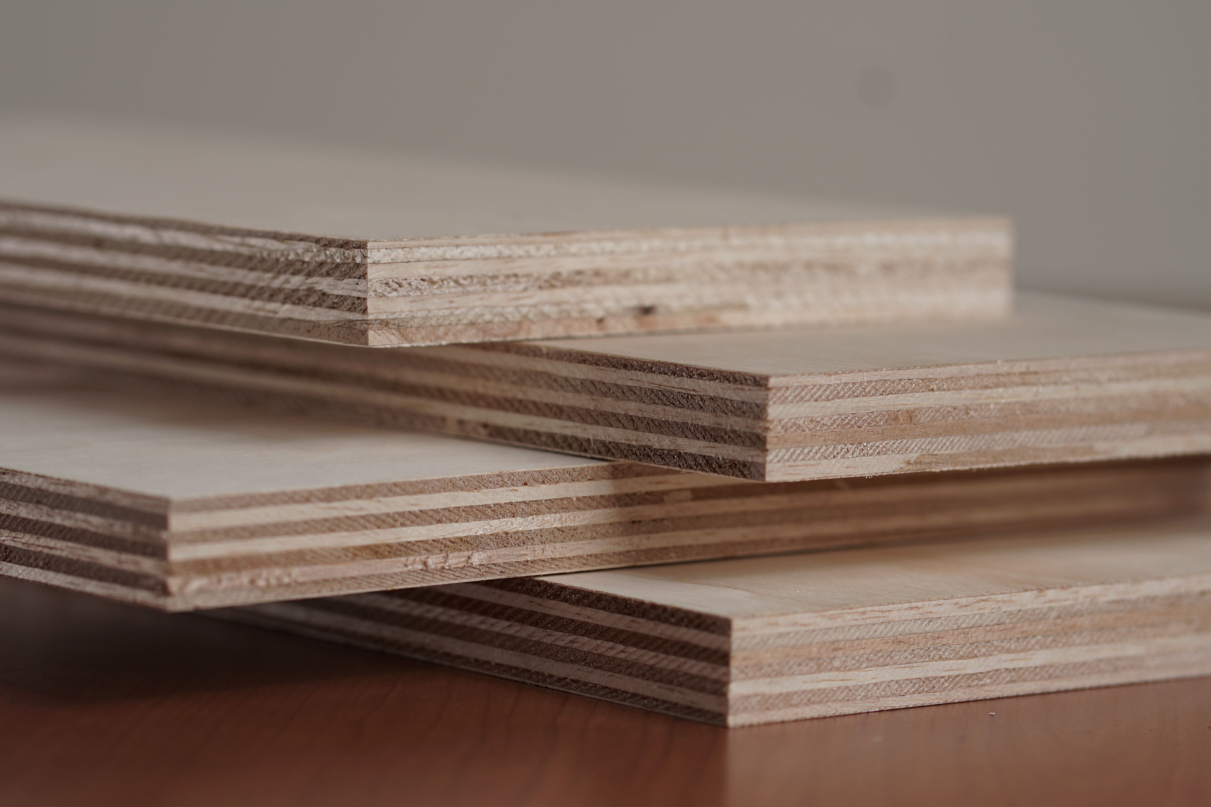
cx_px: 606
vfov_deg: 10.8
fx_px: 4272
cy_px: 404
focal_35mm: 127
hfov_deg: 16.1
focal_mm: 85
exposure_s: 1/100
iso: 100
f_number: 4
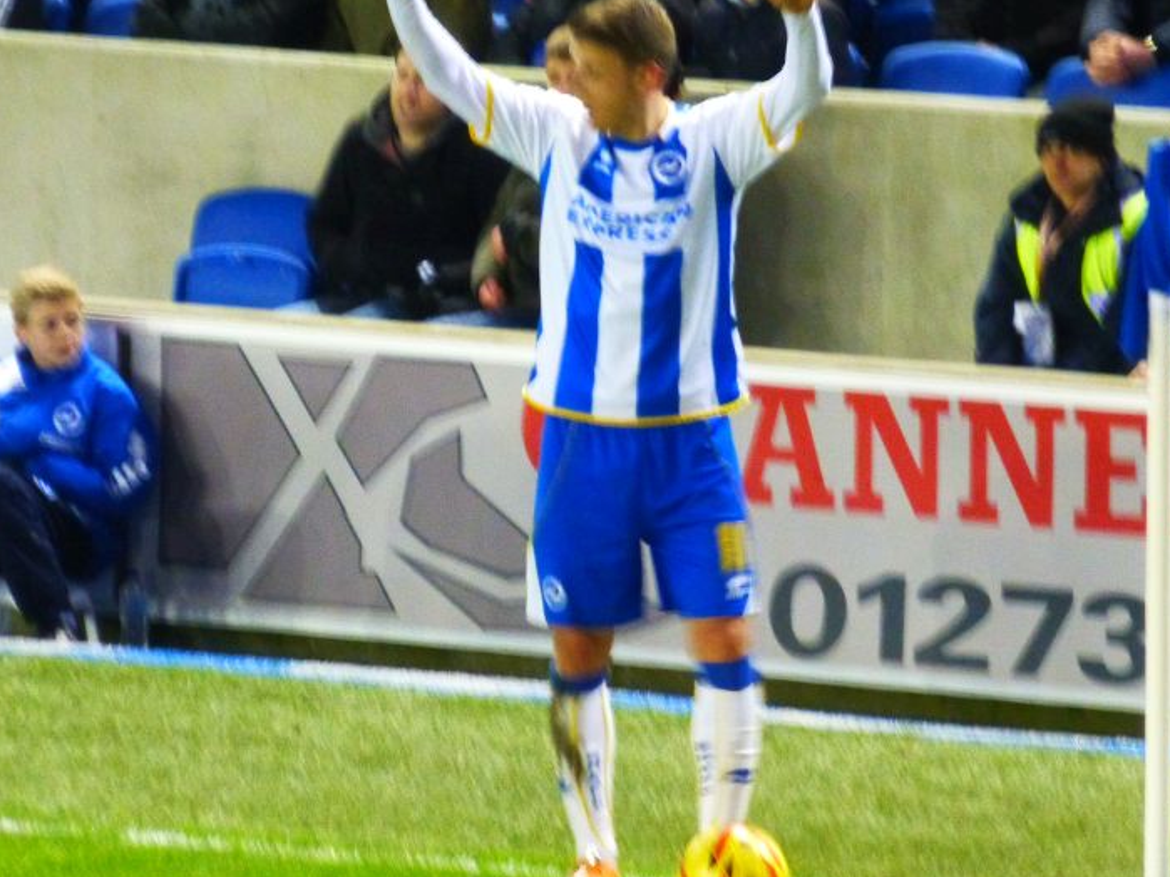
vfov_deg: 2.5
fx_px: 20310
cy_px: 392
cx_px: 427
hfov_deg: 3.3
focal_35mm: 601
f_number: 5.9
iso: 800
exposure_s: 1/10
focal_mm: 62.5
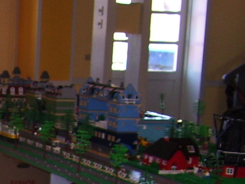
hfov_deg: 13.7
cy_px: 276
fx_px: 934
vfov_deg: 10.8
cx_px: -166
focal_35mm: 132
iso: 80
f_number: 2.7
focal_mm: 6
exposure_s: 1/60
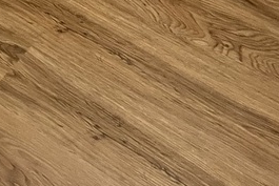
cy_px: -327
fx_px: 853
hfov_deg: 17.4
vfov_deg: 10.1
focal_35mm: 110
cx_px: -84
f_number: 1.5
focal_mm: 5.7
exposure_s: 1/60
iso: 320
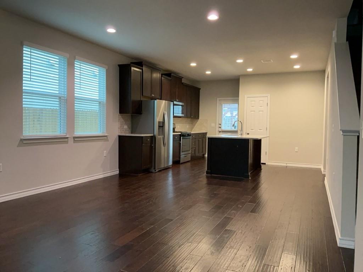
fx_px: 283
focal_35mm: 27
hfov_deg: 65.3
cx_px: 182
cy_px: 136
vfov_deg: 51.4
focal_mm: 3
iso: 200
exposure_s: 1/60
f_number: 1.8
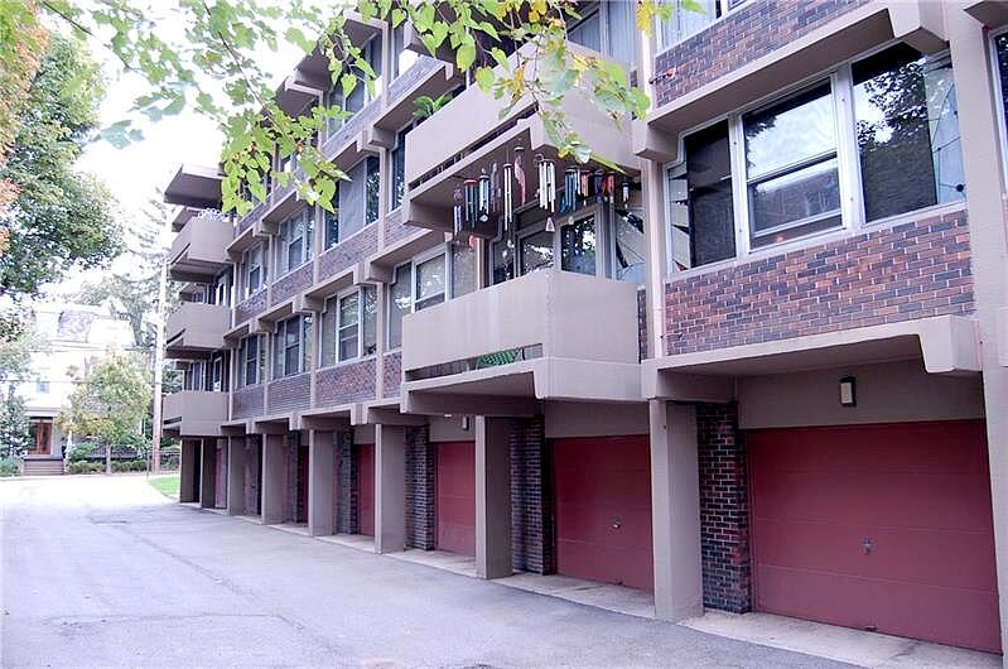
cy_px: 334
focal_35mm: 27
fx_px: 755
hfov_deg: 67.5
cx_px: 504
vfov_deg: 47.8
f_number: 4.5
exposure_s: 1/80
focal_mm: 18
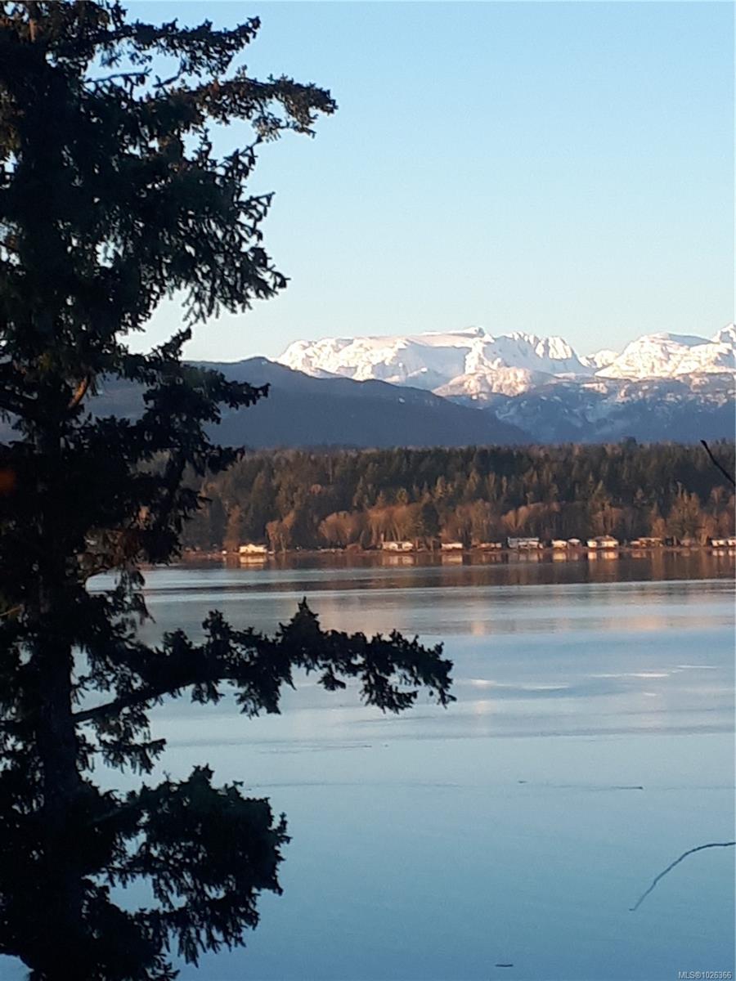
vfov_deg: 65.3
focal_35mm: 27
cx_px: 368
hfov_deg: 51.4
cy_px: 490
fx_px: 765
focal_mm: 3.6
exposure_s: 1/165
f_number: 1.9
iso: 40
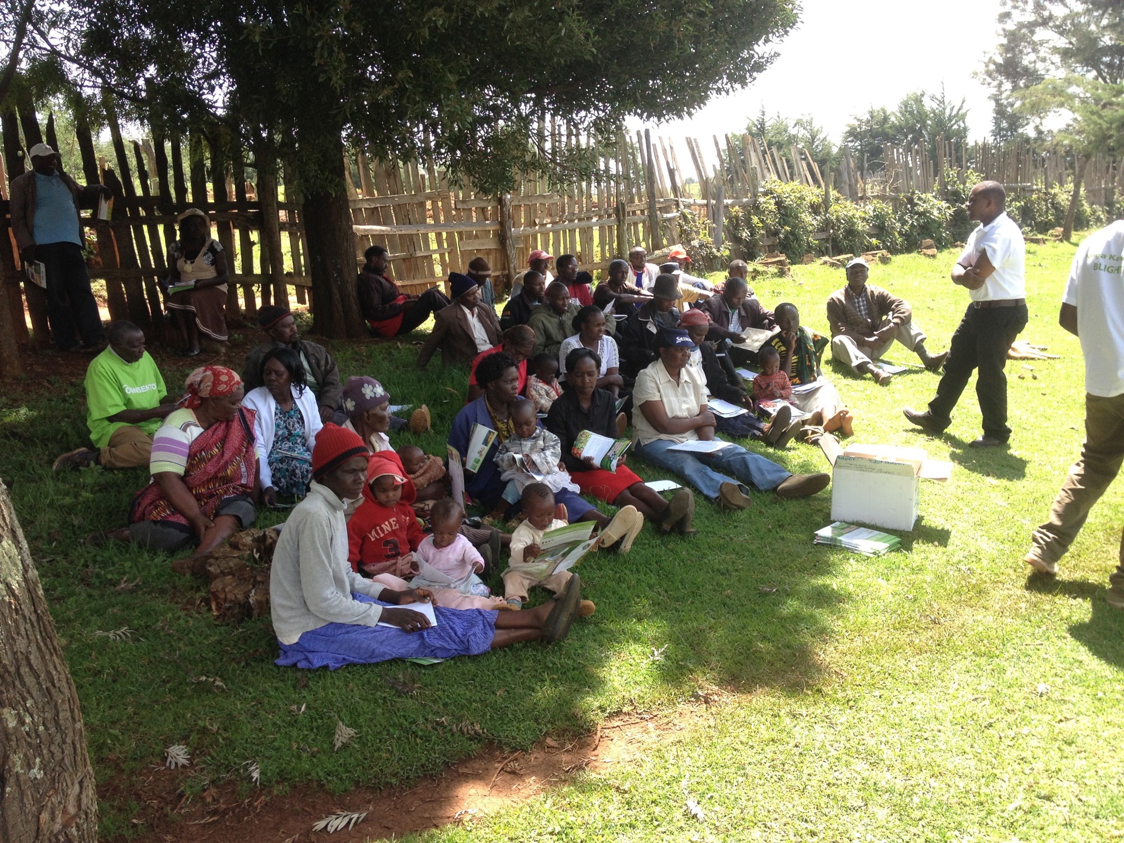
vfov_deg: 40.7
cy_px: 422
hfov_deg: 52.6
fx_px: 1136
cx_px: 562
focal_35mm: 35
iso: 50
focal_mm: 4.28
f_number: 2.4
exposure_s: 1/246
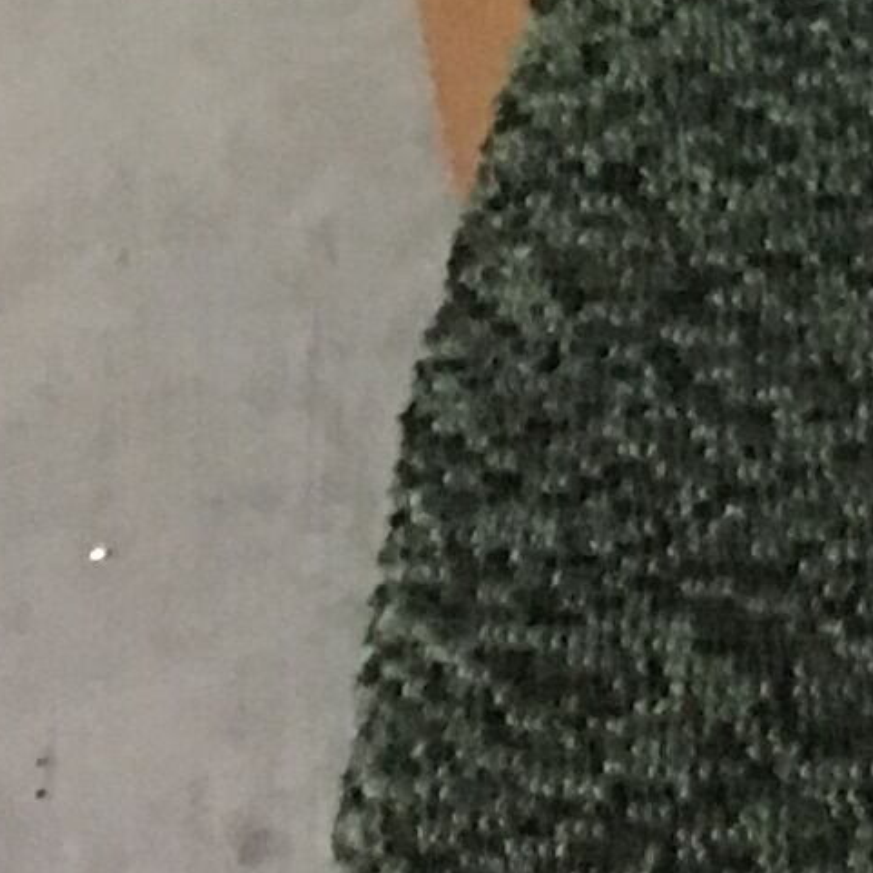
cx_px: 2561
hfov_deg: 7.3
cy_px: -809
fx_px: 6135
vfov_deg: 7.8
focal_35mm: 215
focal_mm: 4.15
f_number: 2.2
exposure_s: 1/4
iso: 125
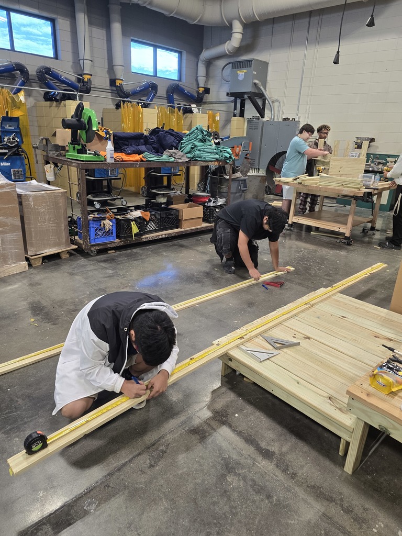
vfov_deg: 73.9
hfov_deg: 58.9
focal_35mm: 23
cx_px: 201
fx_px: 356
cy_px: 268
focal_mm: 6.3
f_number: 1.7
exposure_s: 1/120
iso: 160
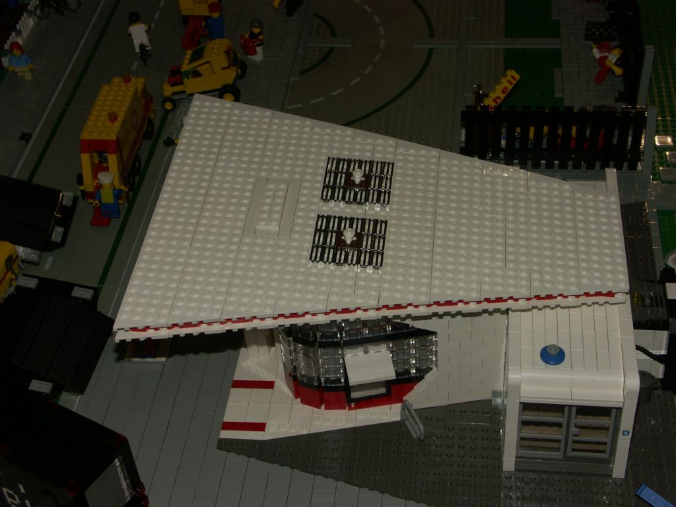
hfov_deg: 31.7
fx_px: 1191
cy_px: 254
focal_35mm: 61
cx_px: 338
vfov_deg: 24.0
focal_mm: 15.76
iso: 100
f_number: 5.6
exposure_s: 1/60
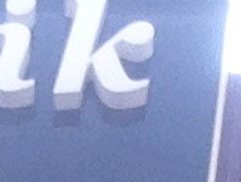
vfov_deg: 5.3
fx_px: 1792
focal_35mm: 257
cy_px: 613
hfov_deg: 7.1
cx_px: -410
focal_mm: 2.18
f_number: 2.4
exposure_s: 1/278
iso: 32
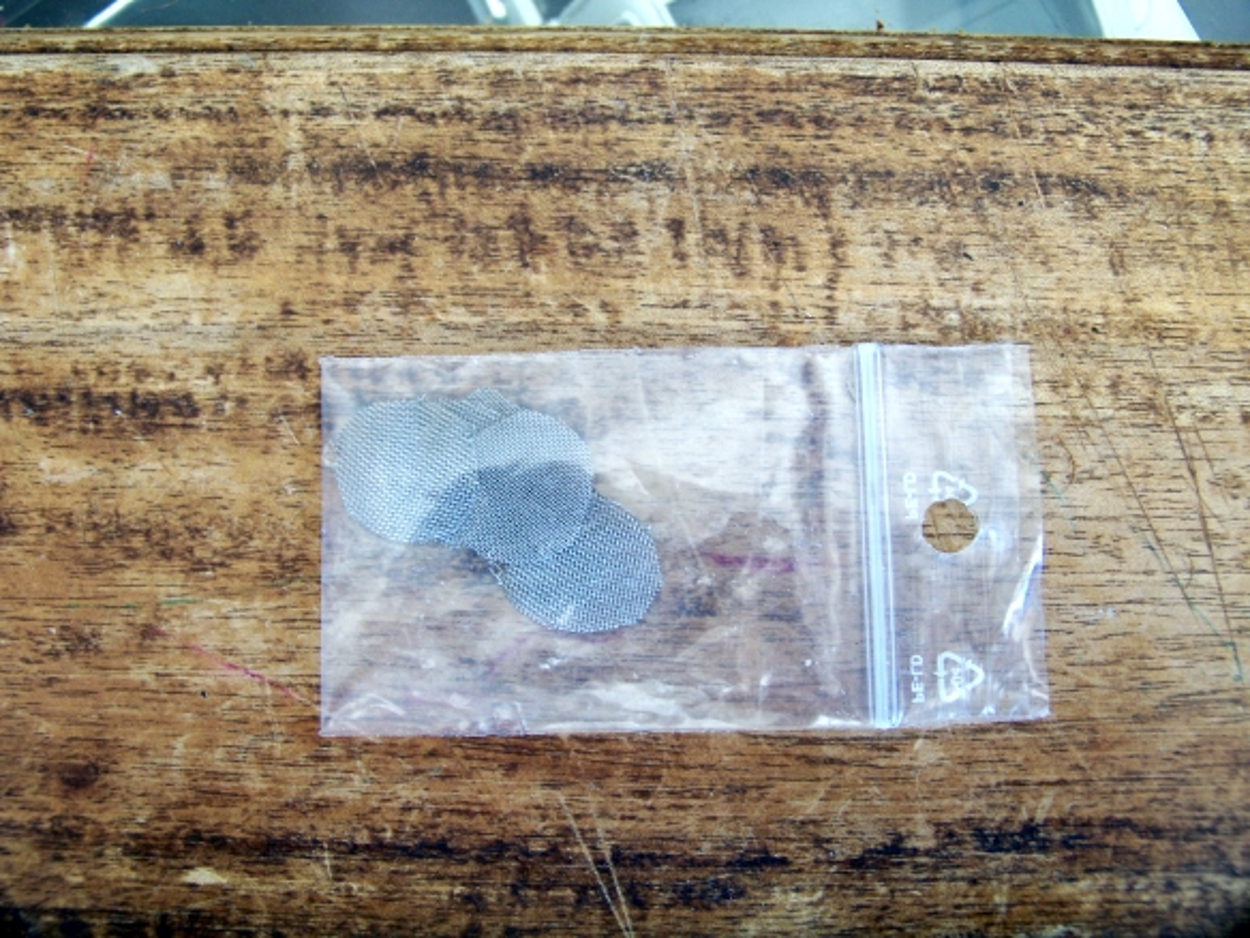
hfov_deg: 45.8
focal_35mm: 41
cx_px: 625
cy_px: 469
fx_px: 1481
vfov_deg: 35.1
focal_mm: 7.6
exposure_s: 1/30
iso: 160
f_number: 2.8
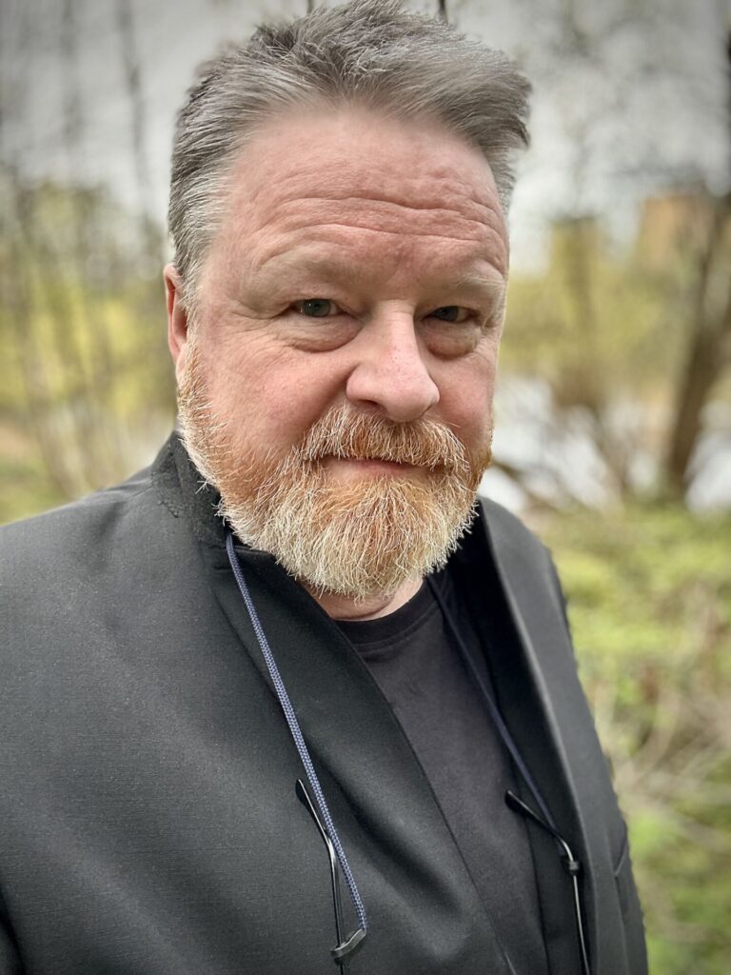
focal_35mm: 30
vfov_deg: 60.0
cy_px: 488
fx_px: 845
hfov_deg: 46.8
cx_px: 366
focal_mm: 2.69
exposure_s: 1/97
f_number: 1.9
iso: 80
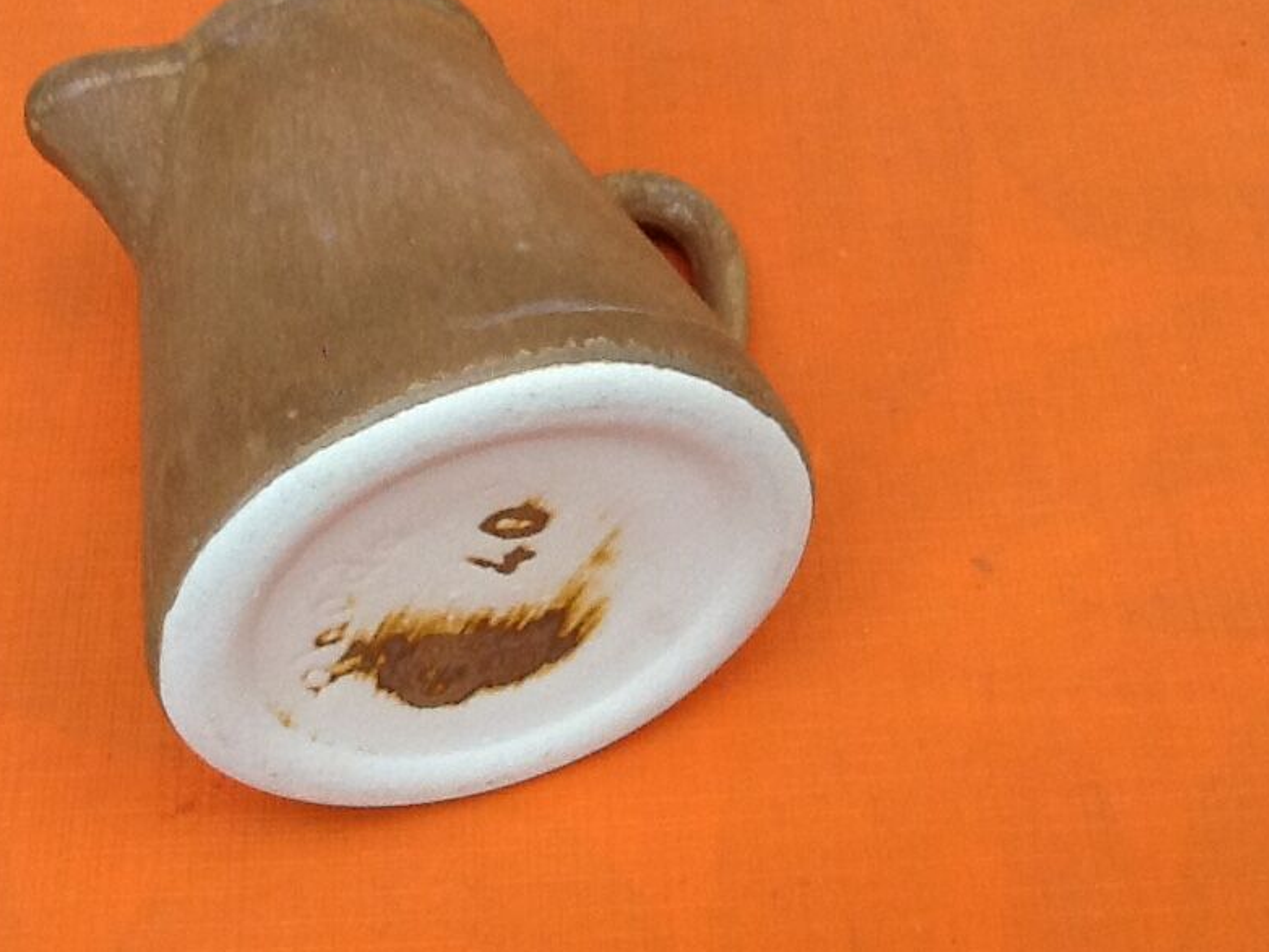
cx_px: 498
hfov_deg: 35.4
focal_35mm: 54
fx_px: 1980
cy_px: 402
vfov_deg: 27.0
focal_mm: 2.03
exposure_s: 1/100
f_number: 2.4
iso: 64
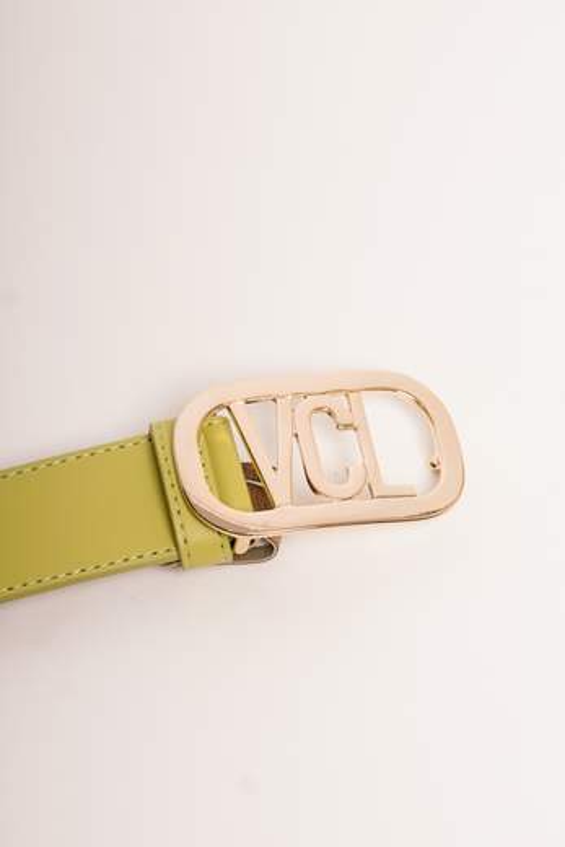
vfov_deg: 16.1
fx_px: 2988
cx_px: 282
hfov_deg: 10.8
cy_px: 424
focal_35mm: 127
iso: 640
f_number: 7.1
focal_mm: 85
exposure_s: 1/200
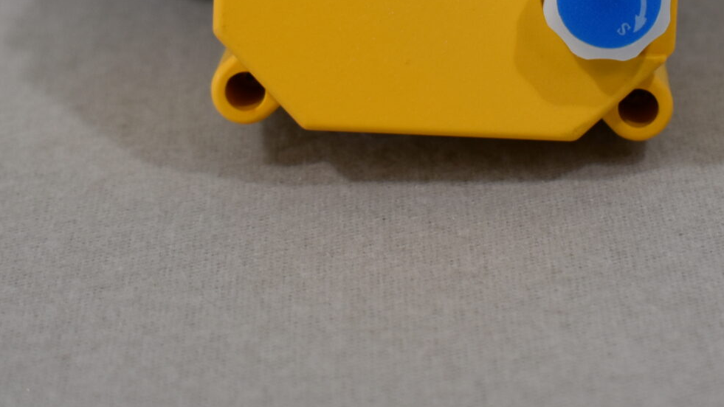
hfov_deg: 13.1
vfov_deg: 7.3
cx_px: 494
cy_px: -171
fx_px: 3149
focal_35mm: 164
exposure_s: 1/125
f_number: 5.6
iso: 280
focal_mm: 40
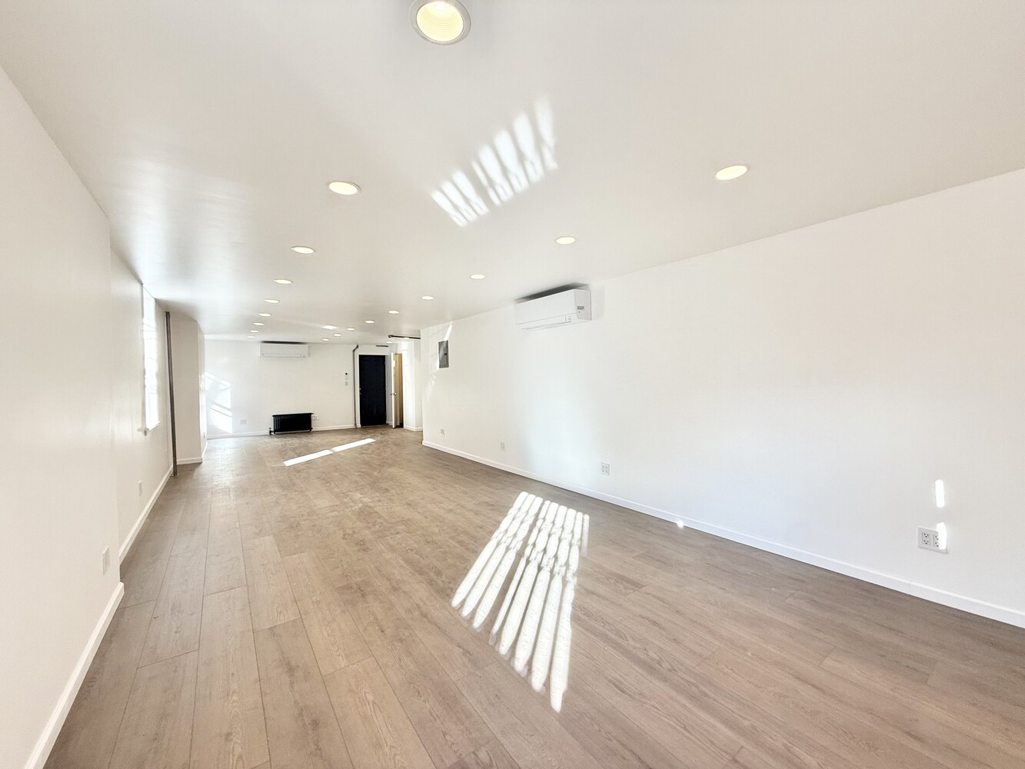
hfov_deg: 102.1
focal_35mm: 14
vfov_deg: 85.7
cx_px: 512
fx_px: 415
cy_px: 384
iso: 50
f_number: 2.2
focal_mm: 2.22
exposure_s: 1/120
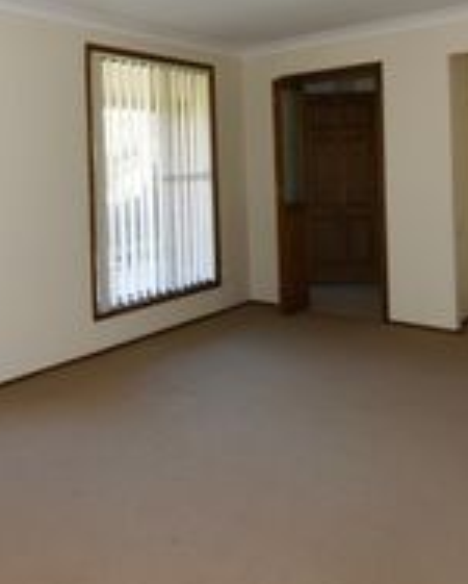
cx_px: 131
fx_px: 570
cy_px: 170
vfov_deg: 52.5
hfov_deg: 43.5
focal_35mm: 33
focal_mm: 14
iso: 320
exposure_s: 1/60
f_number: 5.6
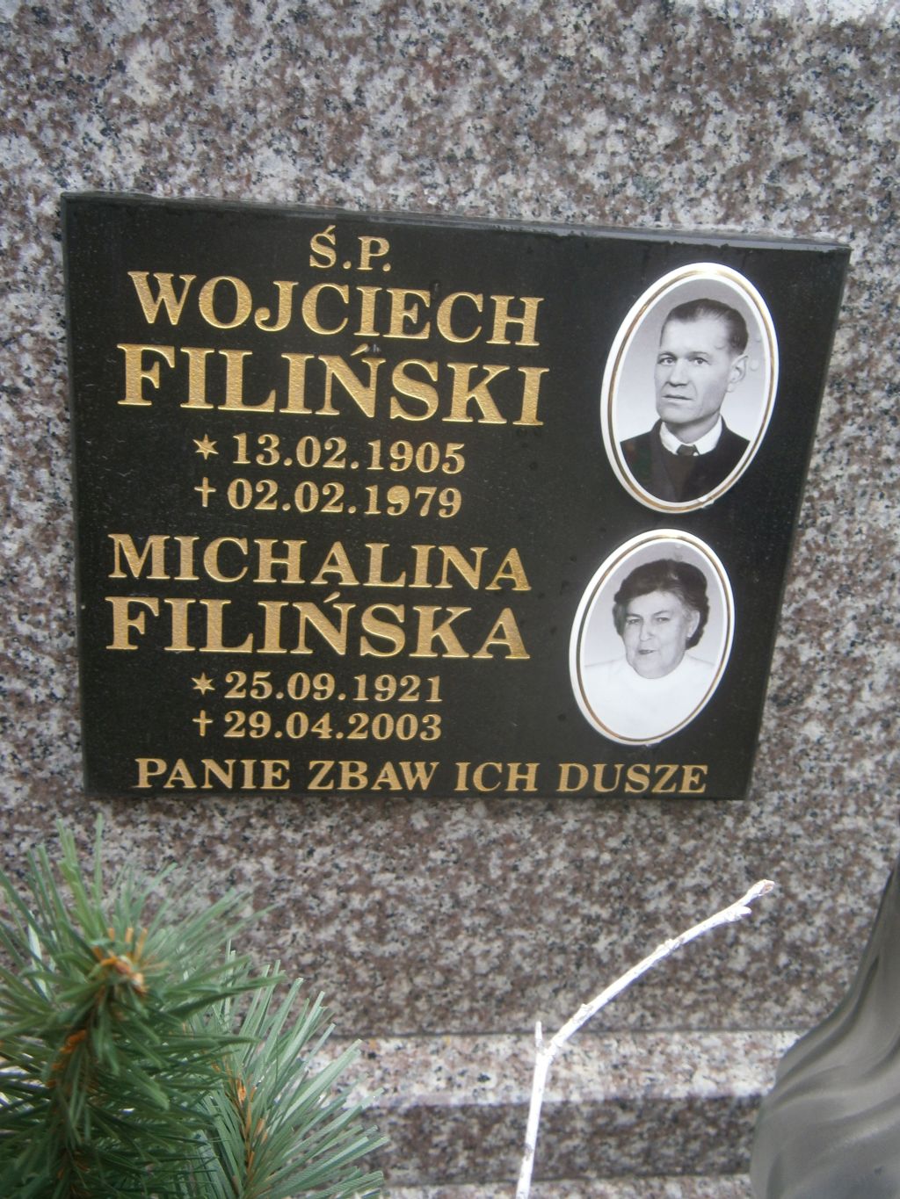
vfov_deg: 51.4
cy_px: 600
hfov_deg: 39.7
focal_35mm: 36
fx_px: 1248
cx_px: 450
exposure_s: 1/40
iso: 80
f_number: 3.1
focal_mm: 6.4
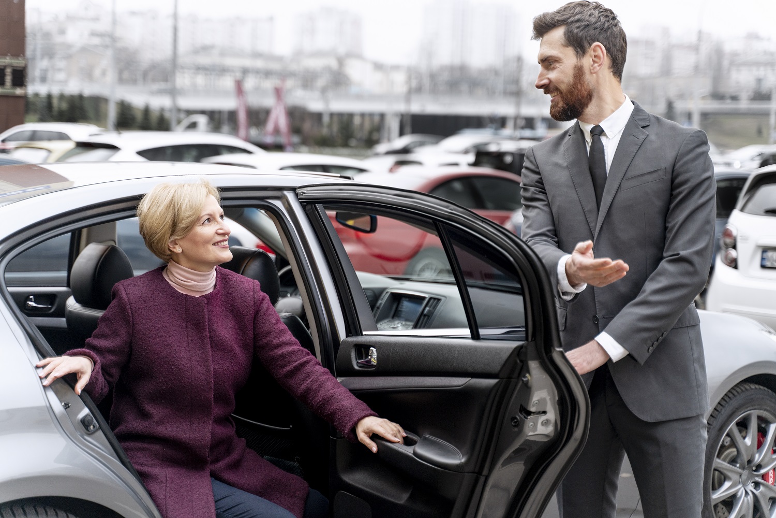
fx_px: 1336
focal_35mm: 62
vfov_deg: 21.9
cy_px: 259
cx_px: 388
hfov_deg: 32.4
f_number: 2.8
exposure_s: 1/160
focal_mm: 62
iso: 500
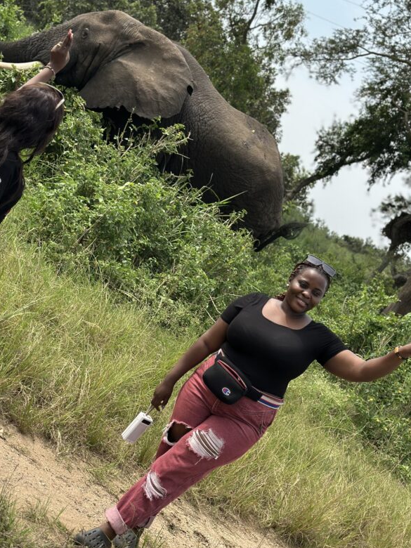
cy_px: 269
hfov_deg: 23.2
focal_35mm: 63
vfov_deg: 30.7
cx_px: 145
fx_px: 997
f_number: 1.78
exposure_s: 1/2358
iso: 80
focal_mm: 6.86
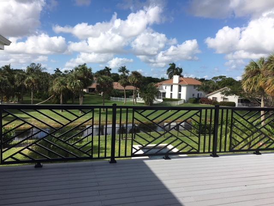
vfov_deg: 48.2
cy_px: 103
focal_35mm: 29
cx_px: 137
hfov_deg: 61.7
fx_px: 230
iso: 25
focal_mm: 4.15
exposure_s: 1/1748
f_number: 2.2
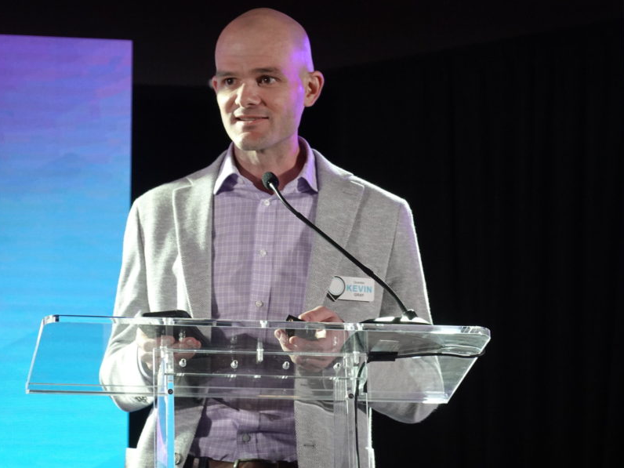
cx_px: 307
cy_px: 234
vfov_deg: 9.1
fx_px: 2938
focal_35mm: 163
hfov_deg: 12.1
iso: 1250
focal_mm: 54.62
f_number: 4.5
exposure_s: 1/60
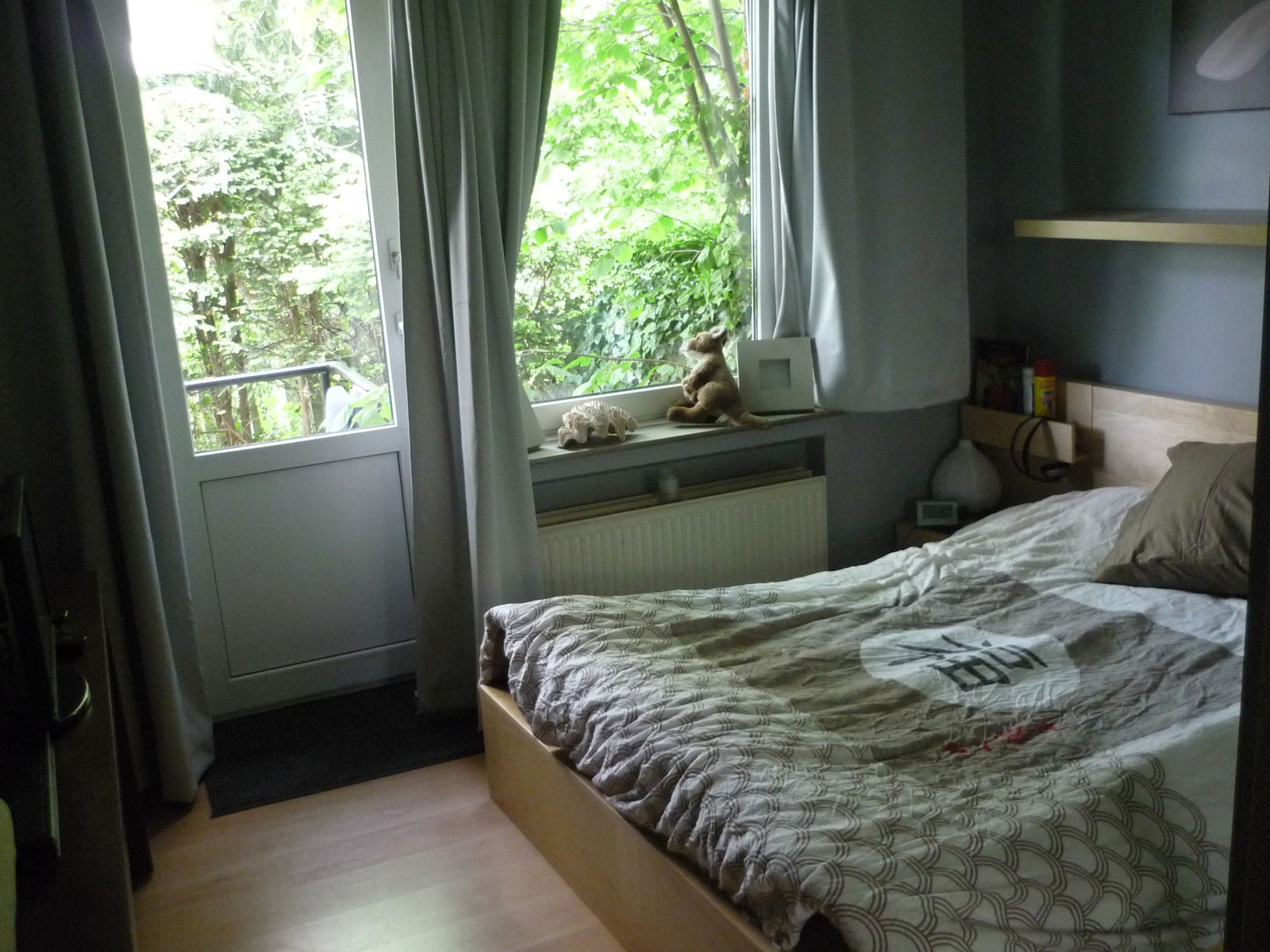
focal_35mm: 33
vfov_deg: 42.9
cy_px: 476
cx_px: 635
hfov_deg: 55.4
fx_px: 1211
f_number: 2.8
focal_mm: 5.5
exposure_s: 1/30
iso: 400
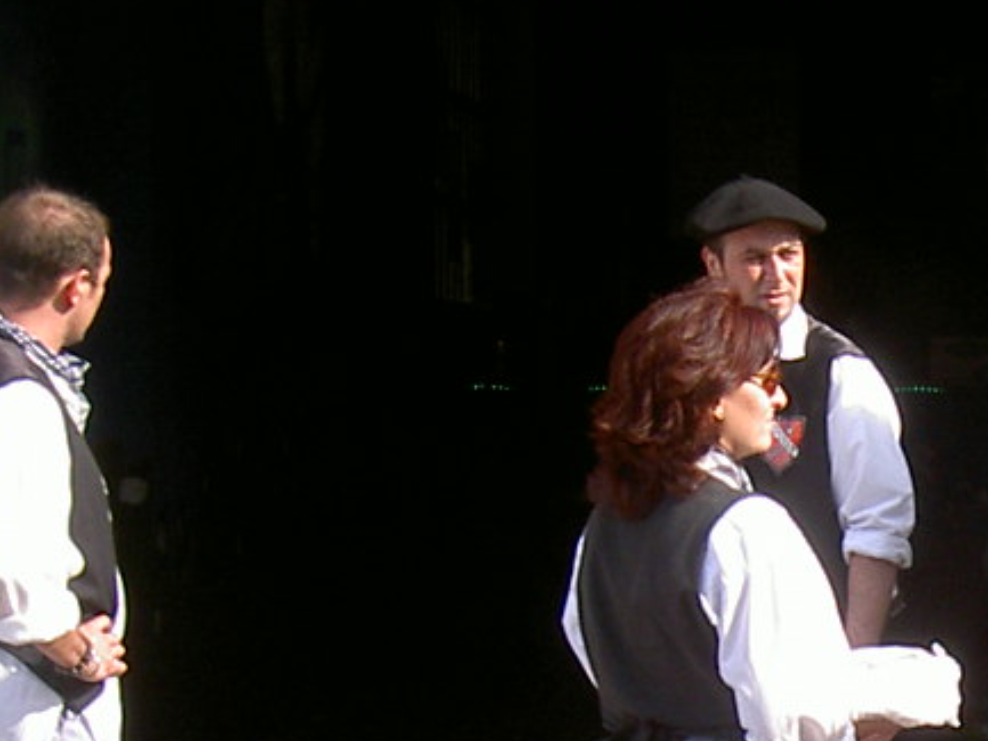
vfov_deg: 10.2
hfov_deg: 13.4
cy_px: 700
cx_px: 1150
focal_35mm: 144
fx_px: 4111
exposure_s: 1/139
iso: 100
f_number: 4.7
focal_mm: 8
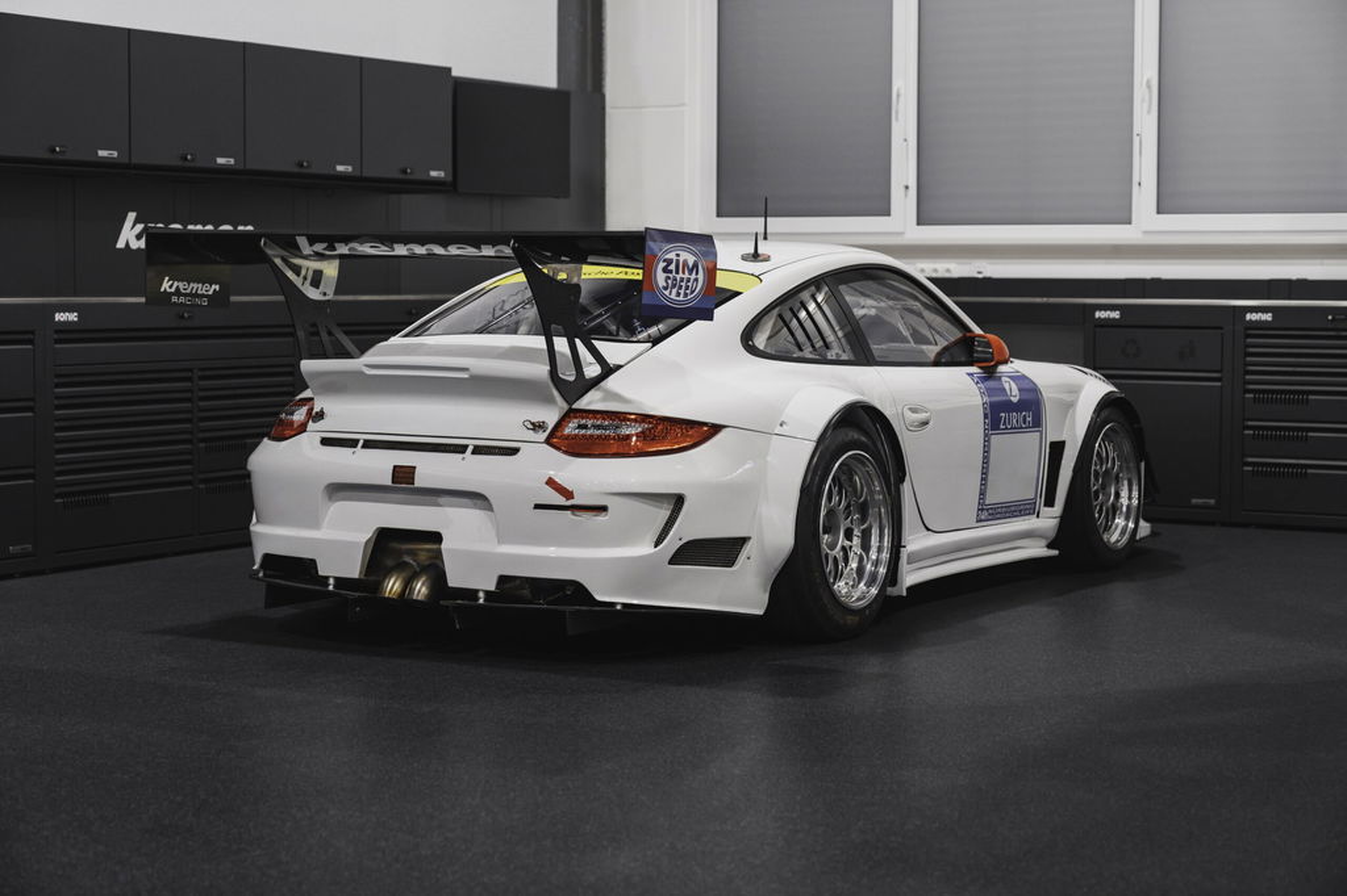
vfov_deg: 19.4
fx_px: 2618
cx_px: 674
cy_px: 448
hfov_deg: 28.9
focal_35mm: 70
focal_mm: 70
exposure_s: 1/50
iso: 1000
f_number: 2.8
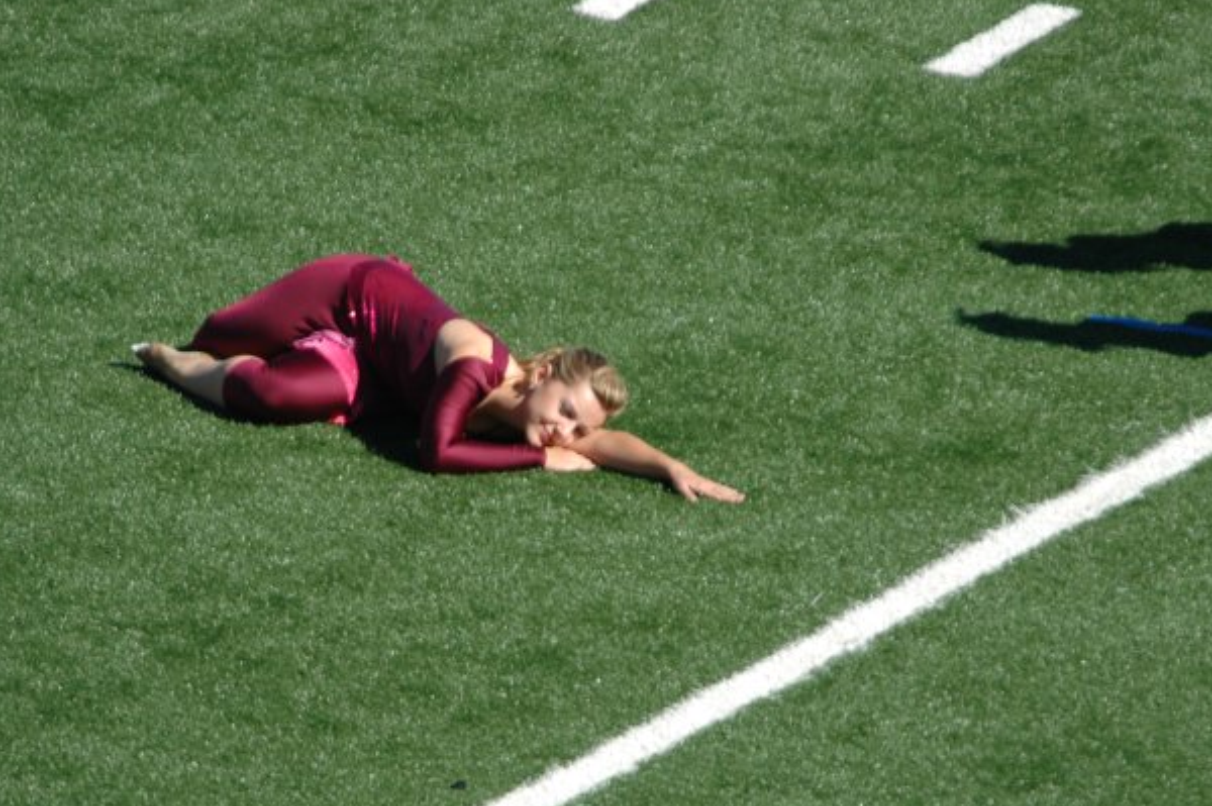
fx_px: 26911
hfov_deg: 2.6
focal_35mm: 800
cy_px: 517
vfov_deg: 1.7
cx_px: 606
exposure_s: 1/640
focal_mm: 400
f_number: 5.6
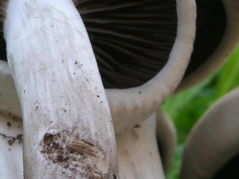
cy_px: 38
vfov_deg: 6.1
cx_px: 73
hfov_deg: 8.2
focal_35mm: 242
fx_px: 1670
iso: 50
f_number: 5.4
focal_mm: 17.4
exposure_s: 1/37.7
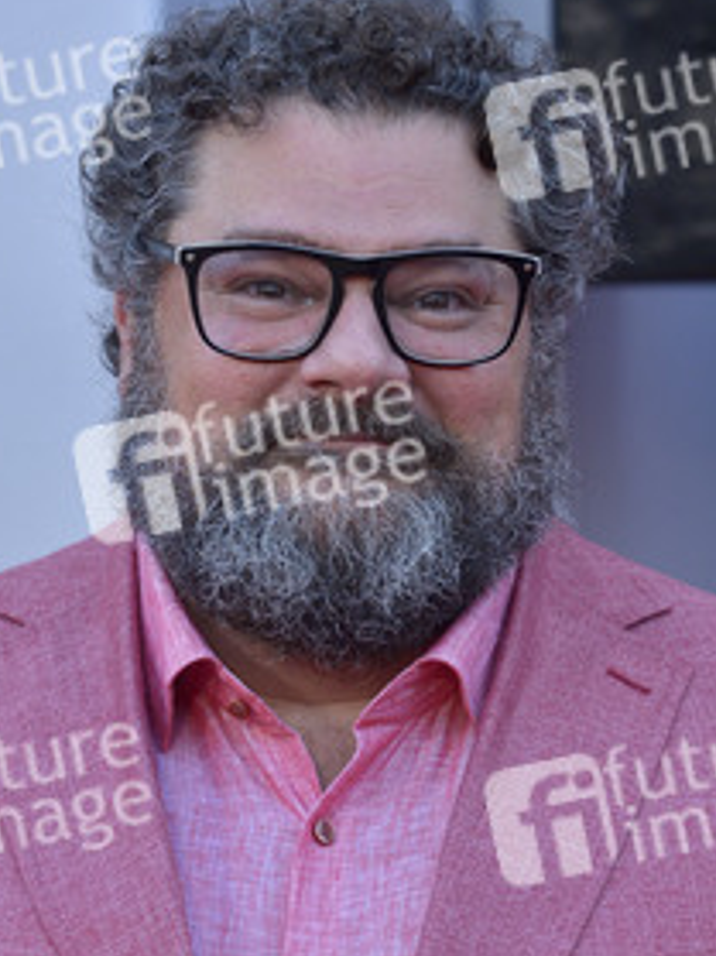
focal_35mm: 221
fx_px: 6100
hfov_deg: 6.7
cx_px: 351
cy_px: 634
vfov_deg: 9.0
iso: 320
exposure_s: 1/250
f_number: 7.1
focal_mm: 160
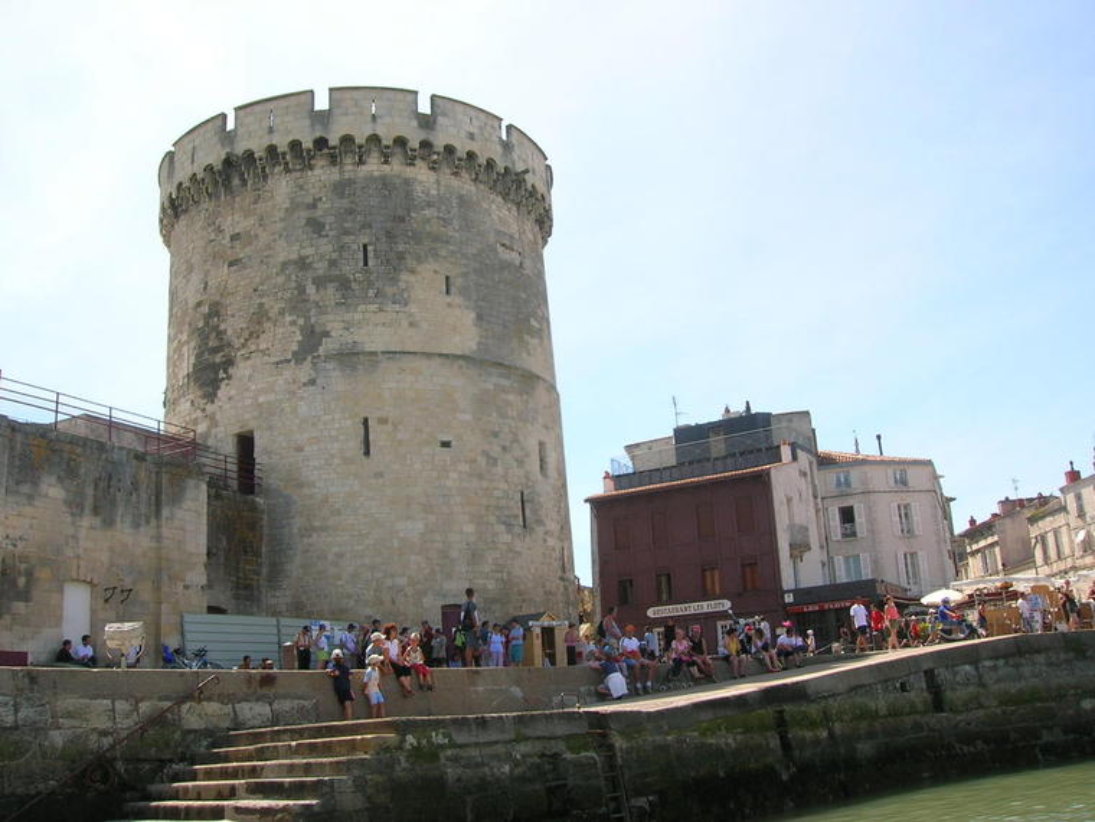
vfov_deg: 41.8
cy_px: 411
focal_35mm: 34
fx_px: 1076
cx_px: 548
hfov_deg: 54.0
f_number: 4.9
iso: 50
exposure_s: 1/260
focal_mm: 5.7
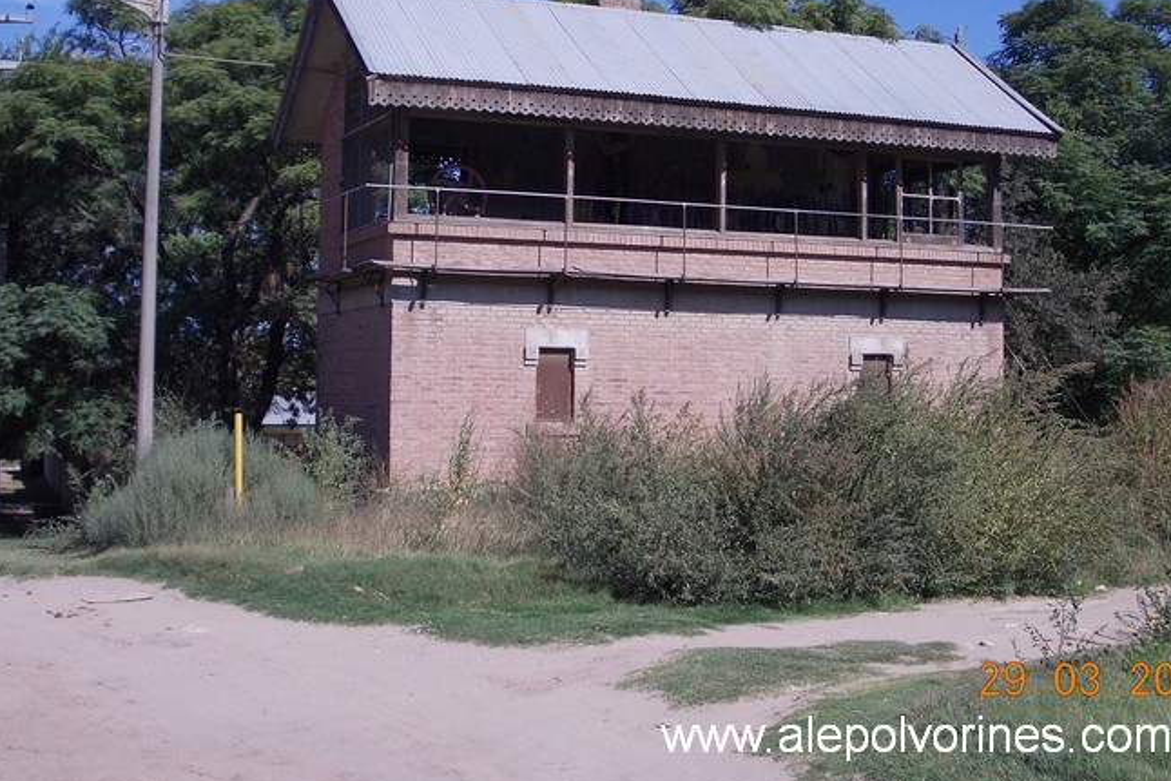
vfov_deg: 25.4
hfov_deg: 37.5
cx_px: 604
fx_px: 1724
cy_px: 283
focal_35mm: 53
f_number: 6.5
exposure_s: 1/250
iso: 80
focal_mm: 6.1
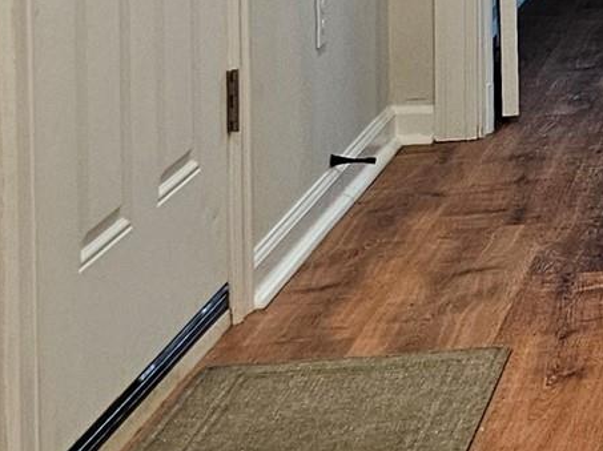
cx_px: 1291
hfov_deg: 14.7
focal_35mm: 104
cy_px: -176
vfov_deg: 13.6
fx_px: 1810
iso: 250
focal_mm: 6.3
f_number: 1.7
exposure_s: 1/120
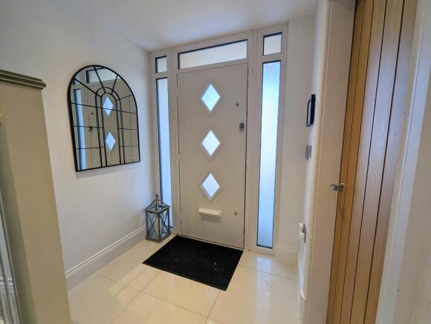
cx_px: 216
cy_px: 162
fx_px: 162
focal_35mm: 13
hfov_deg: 106.1
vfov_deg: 90.1
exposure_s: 1/160
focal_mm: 1.95
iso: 50
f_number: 2.2
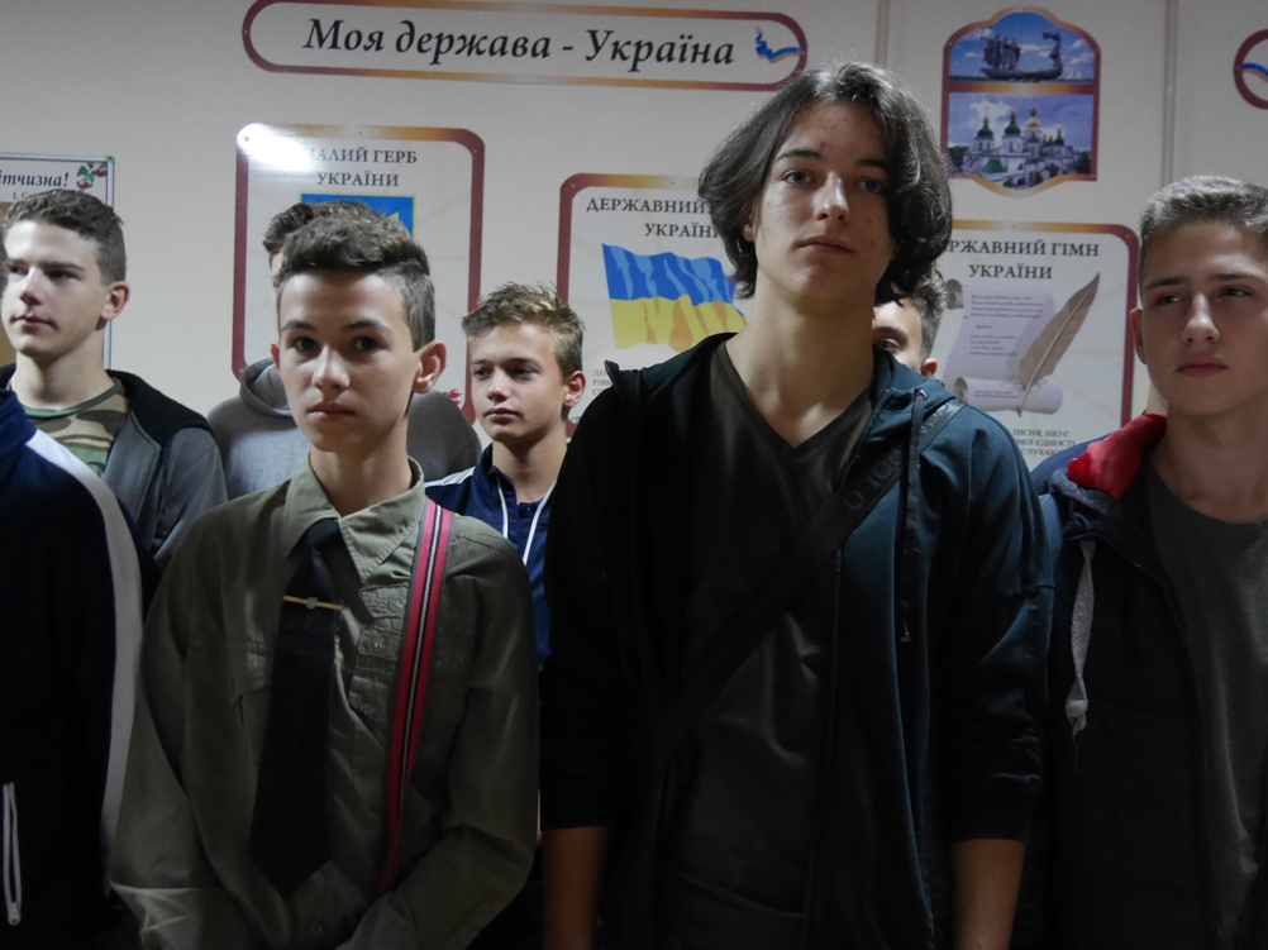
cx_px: 634
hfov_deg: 49.0
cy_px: 475
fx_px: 1392
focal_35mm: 38
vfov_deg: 37.7
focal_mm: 19
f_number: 3.8
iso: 3200
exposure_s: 1/15
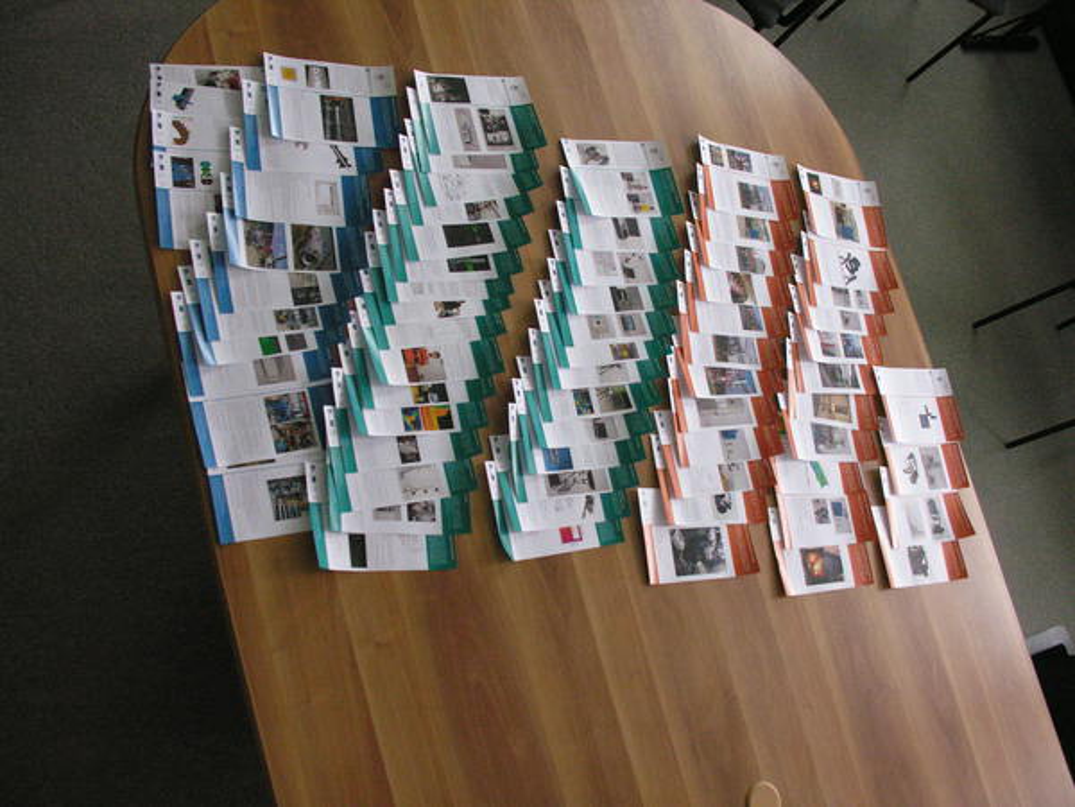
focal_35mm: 35
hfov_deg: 52.6
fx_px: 1087
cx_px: 538
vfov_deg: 40.7
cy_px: 404
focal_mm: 8.9
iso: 400
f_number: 3.2
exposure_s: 1/56.1
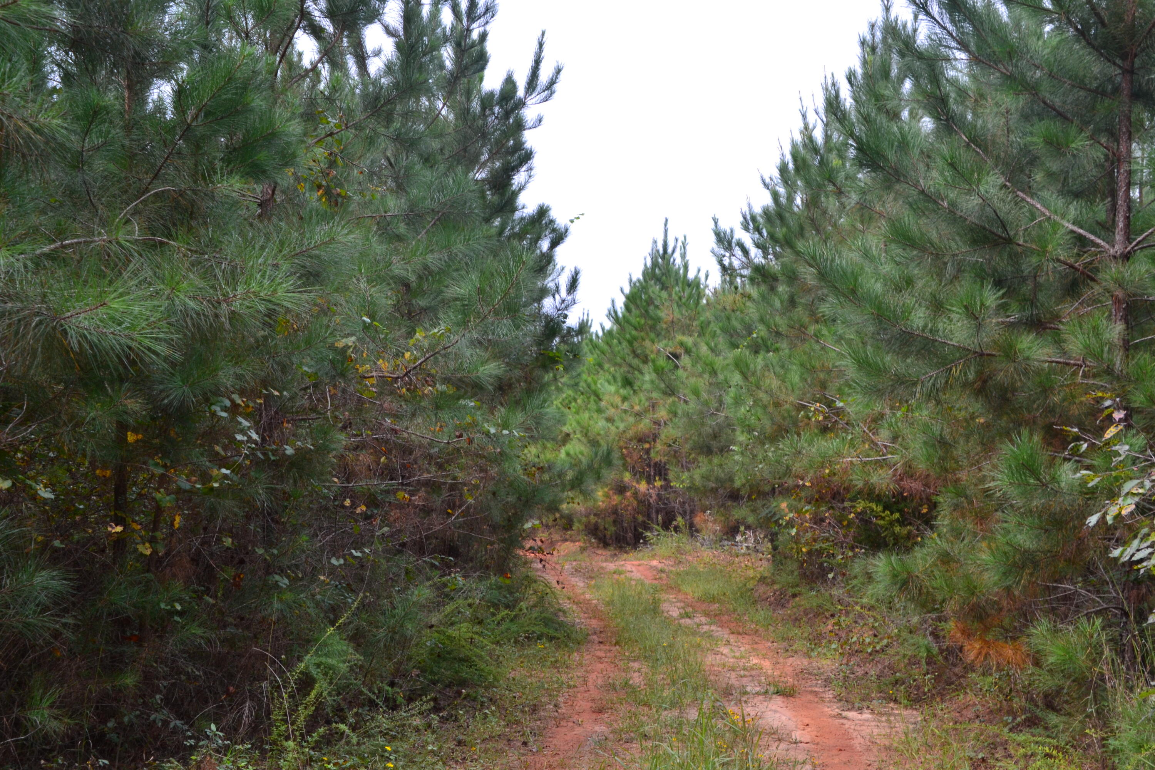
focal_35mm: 44
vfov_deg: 30.8
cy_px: 385
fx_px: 1396
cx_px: 578
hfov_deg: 45.0
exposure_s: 1/160
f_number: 10
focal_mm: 29
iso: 400
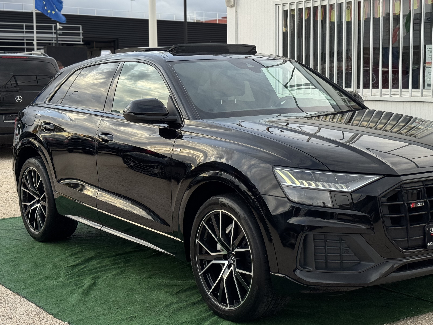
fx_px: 750
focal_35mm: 60
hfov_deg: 32.1
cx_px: 263
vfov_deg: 24.4
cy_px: 162
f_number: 1.78
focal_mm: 6.76
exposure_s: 1/876
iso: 64
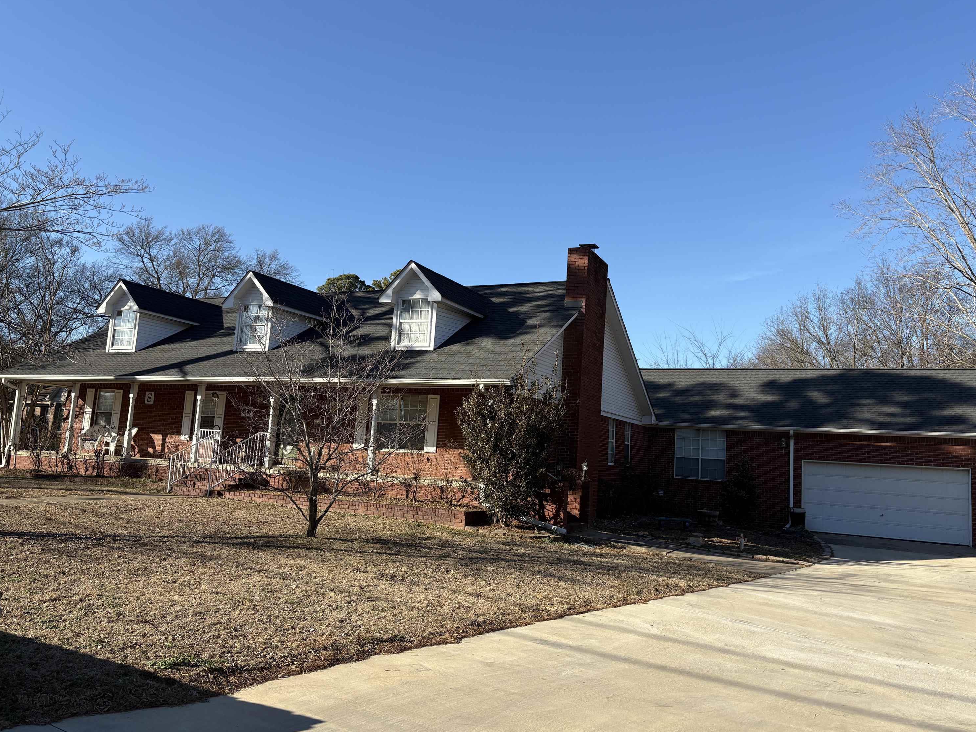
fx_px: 761
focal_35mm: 27
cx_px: 500
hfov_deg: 65.3
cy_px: 363
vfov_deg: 51.4
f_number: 1.6
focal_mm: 5.96
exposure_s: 1/2283
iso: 50
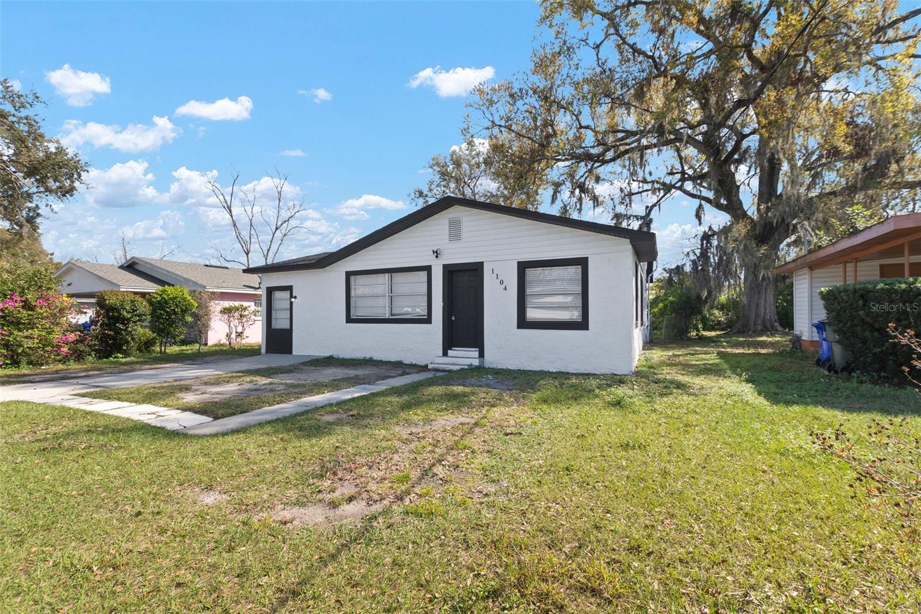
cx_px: 460
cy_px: 307
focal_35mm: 15
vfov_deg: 77.3
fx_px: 384
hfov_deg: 100.4
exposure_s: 1/100
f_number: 7.1
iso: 100
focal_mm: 10
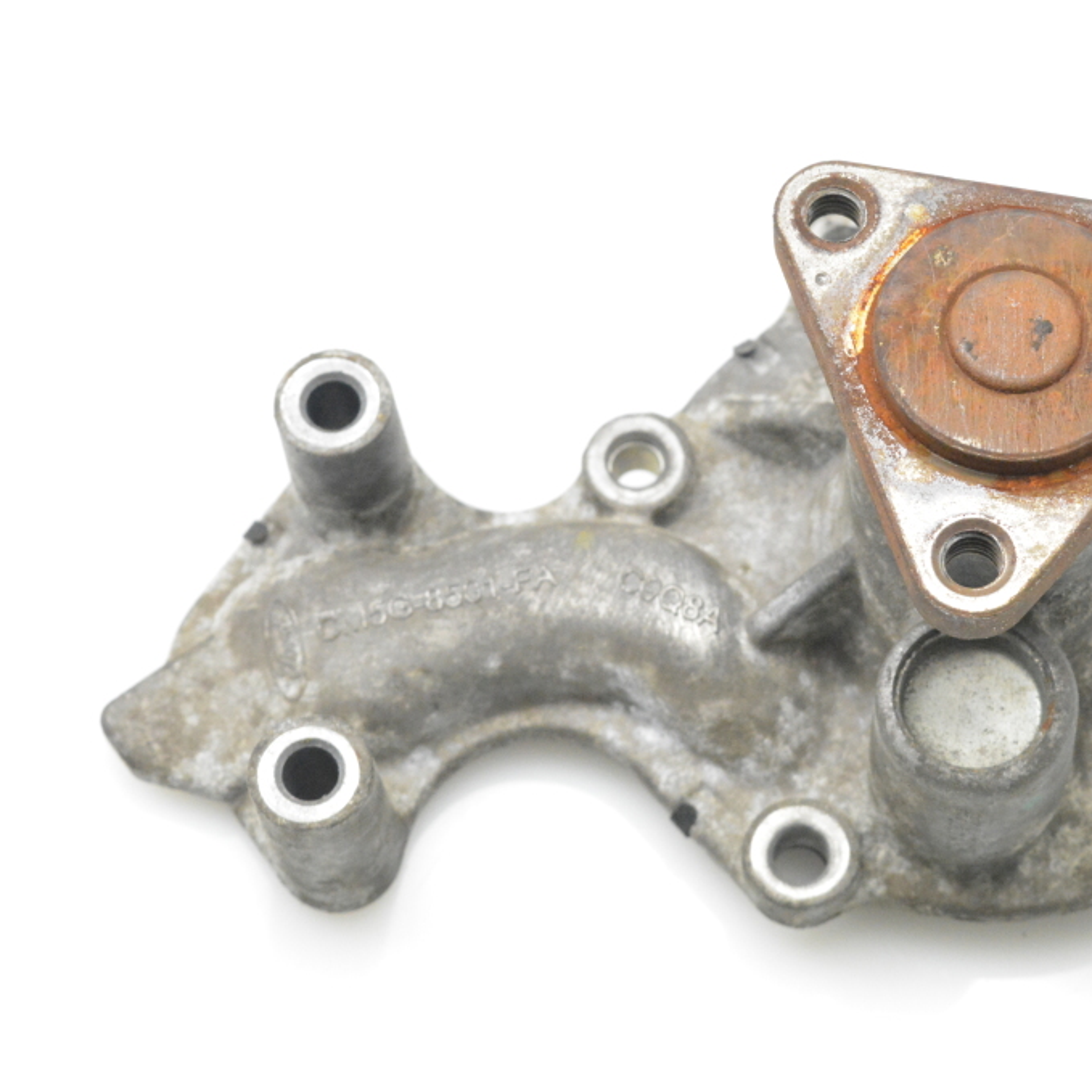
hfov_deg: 16.4
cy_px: 545
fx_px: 3770
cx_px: 720
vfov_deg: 16.5
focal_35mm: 106
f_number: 10
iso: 6400
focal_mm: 55
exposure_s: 1/400
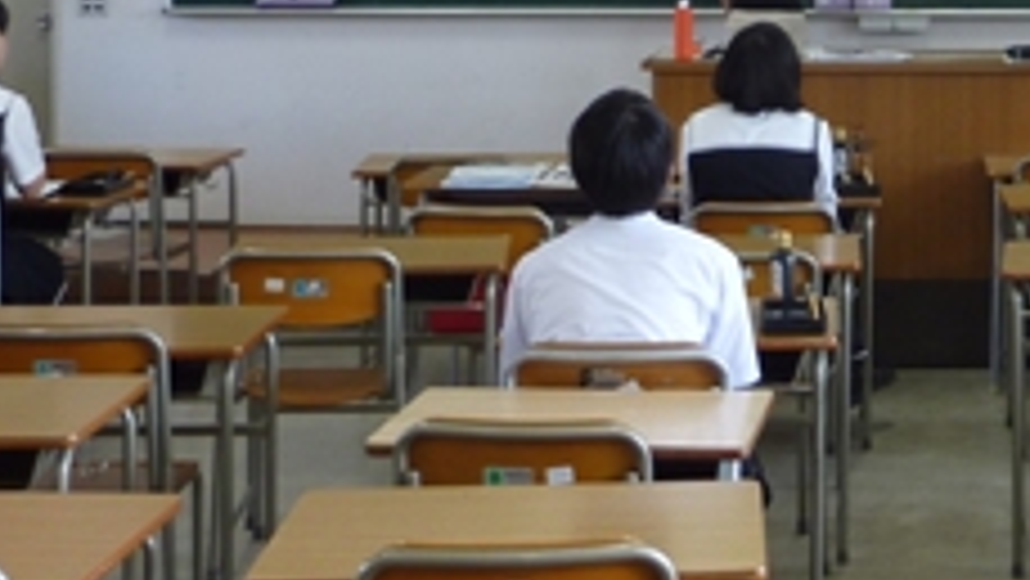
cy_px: -81
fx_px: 2213
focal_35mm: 81
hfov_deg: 25.2
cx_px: 981
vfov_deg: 14.5
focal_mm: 4.4
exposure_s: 1/30
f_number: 3.3
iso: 100
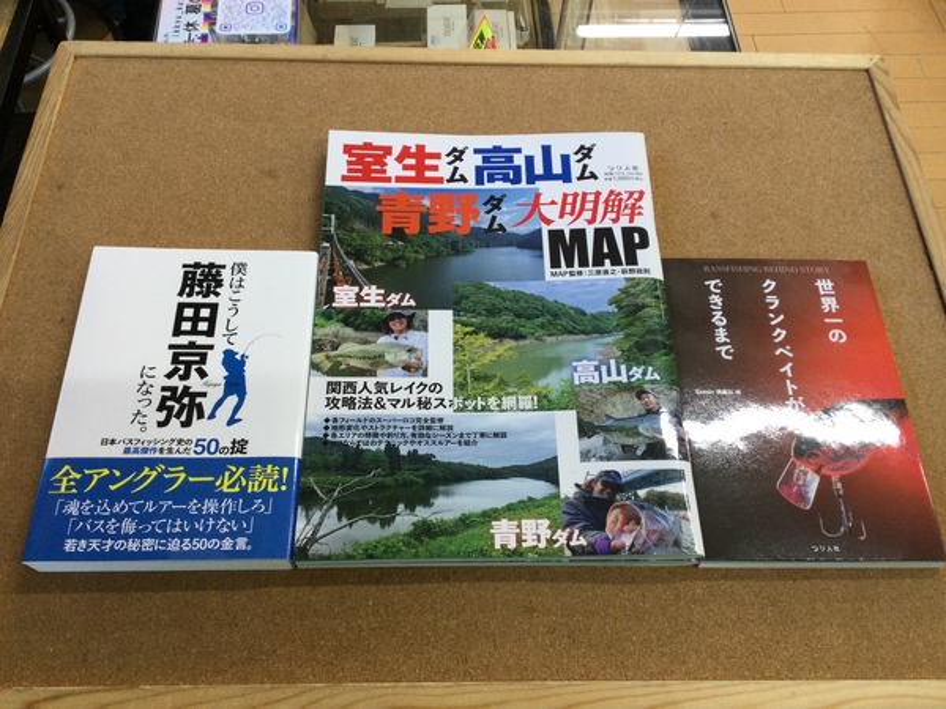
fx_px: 847
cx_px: 473
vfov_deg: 45.4
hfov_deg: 58.4
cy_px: 354
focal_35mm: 31
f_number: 2.4
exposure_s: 1/30
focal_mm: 3.3
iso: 32
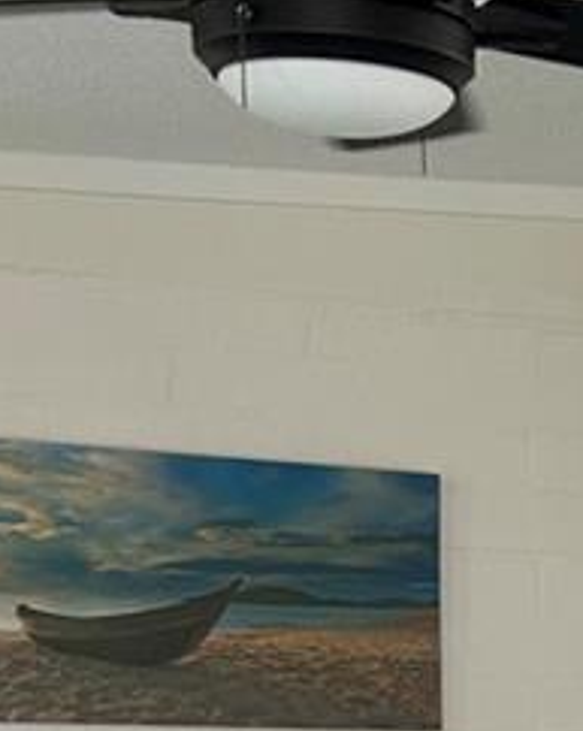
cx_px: 1299
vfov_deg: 14.6
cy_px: 982
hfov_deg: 10.8
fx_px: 2723
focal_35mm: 126
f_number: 1.5
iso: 125
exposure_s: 1/120
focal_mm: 5.7
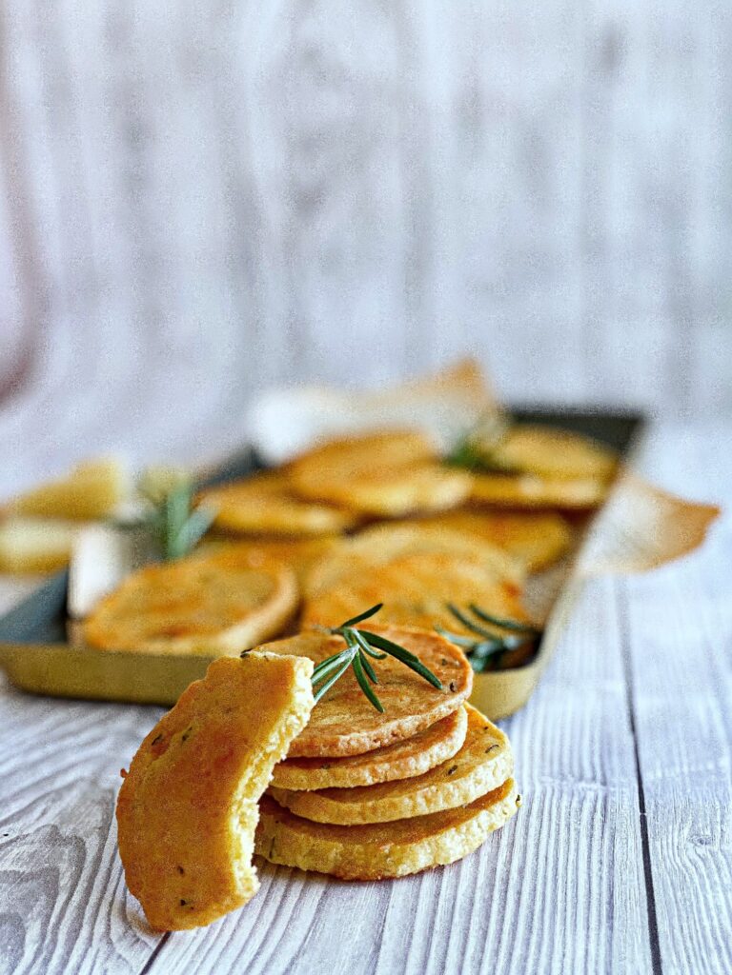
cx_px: 366
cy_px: 488
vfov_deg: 36.8
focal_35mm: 52
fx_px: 1466
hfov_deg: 28.0
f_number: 2
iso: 64
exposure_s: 1/120
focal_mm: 6
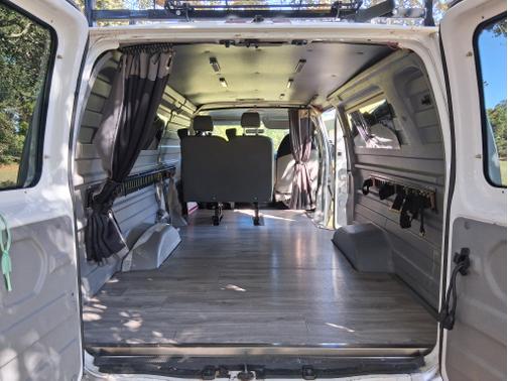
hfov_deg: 67.3
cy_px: 190
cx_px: 254
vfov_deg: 53.1
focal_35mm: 26
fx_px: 382
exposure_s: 1/120
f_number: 1.8
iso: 100
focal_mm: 3.98
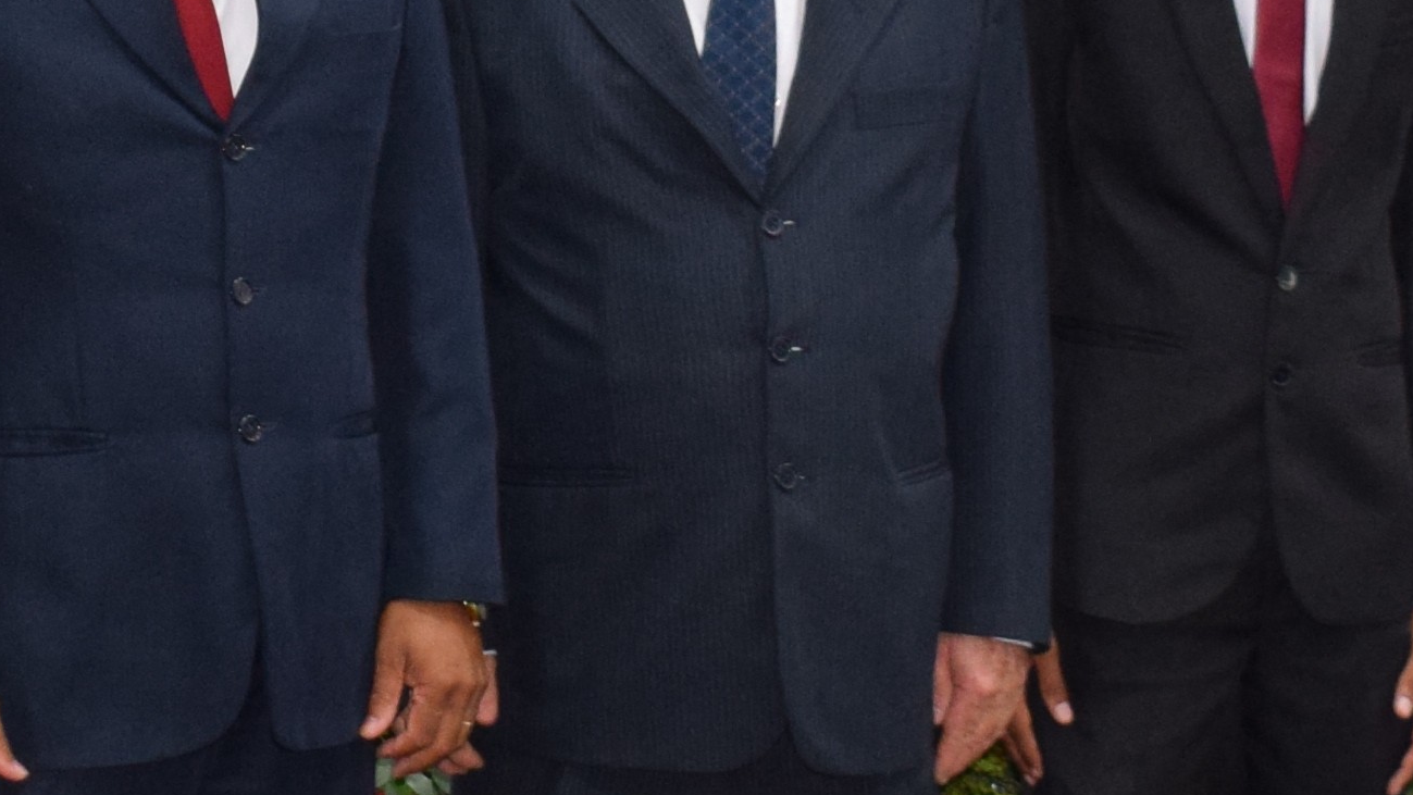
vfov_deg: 5.8
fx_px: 7885
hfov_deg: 10.2
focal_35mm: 210
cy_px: 132
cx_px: -36
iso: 800
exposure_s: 1/100
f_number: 5
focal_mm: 29
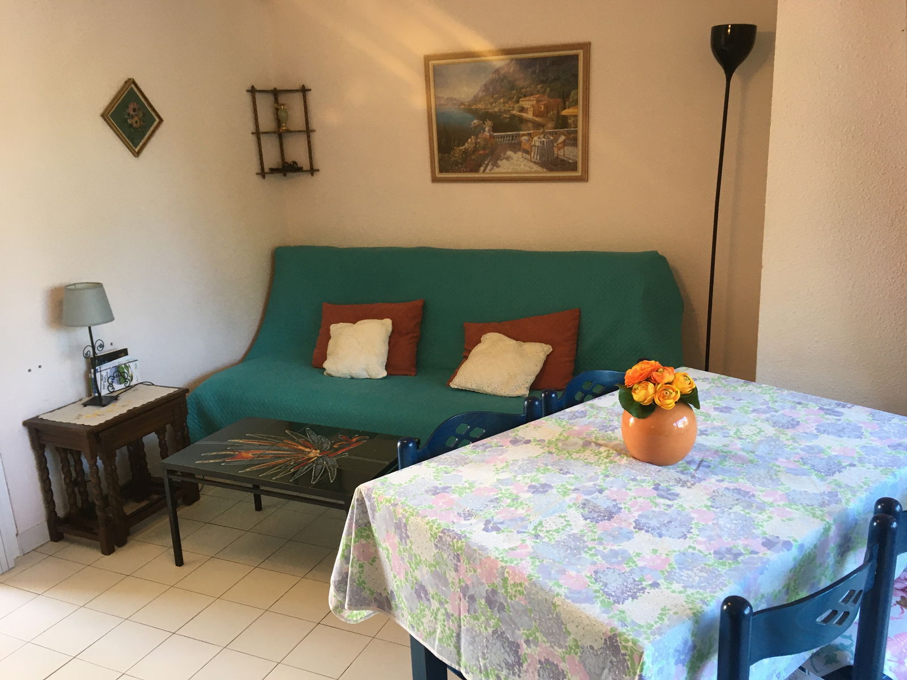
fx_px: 760
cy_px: 340
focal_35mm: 29
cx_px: 454
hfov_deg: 61.7
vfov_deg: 48.2
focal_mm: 4.15
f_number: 2.2
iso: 50
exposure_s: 1/33
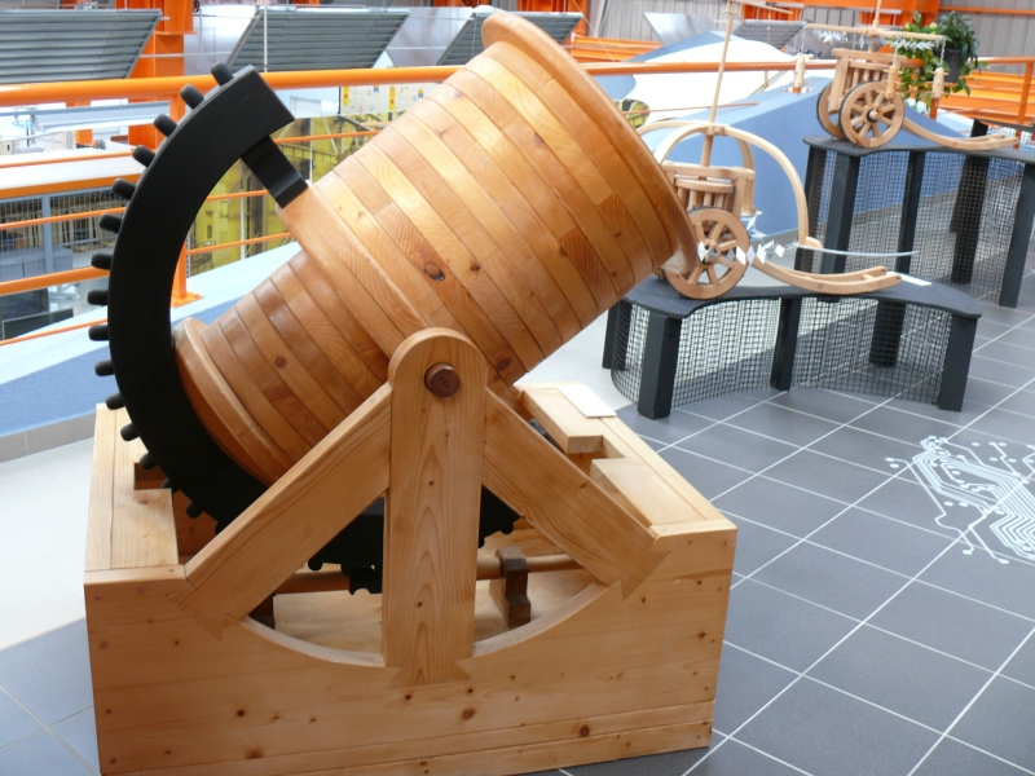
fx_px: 1046
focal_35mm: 35
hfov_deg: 52.6
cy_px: 388
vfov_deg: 40.7
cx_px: 518
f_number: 2.8
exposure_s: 1/30
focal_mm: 7.4
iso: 100
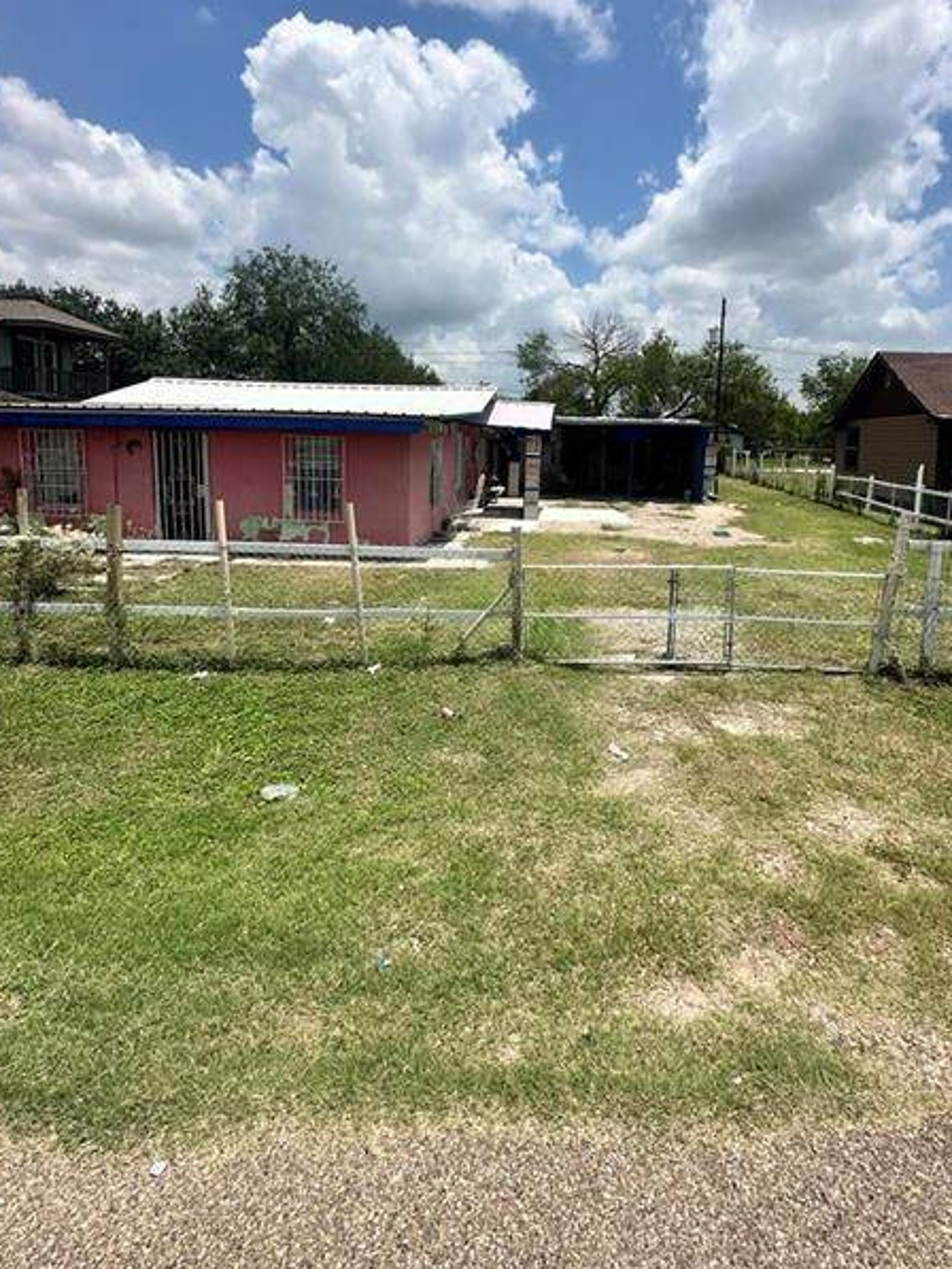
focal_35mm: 18
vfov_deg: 86.4
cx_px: 582
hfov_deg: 70.7
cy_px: 493
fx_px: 660
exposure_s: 1/4132
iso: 50
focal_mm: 2.22
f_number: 2.2
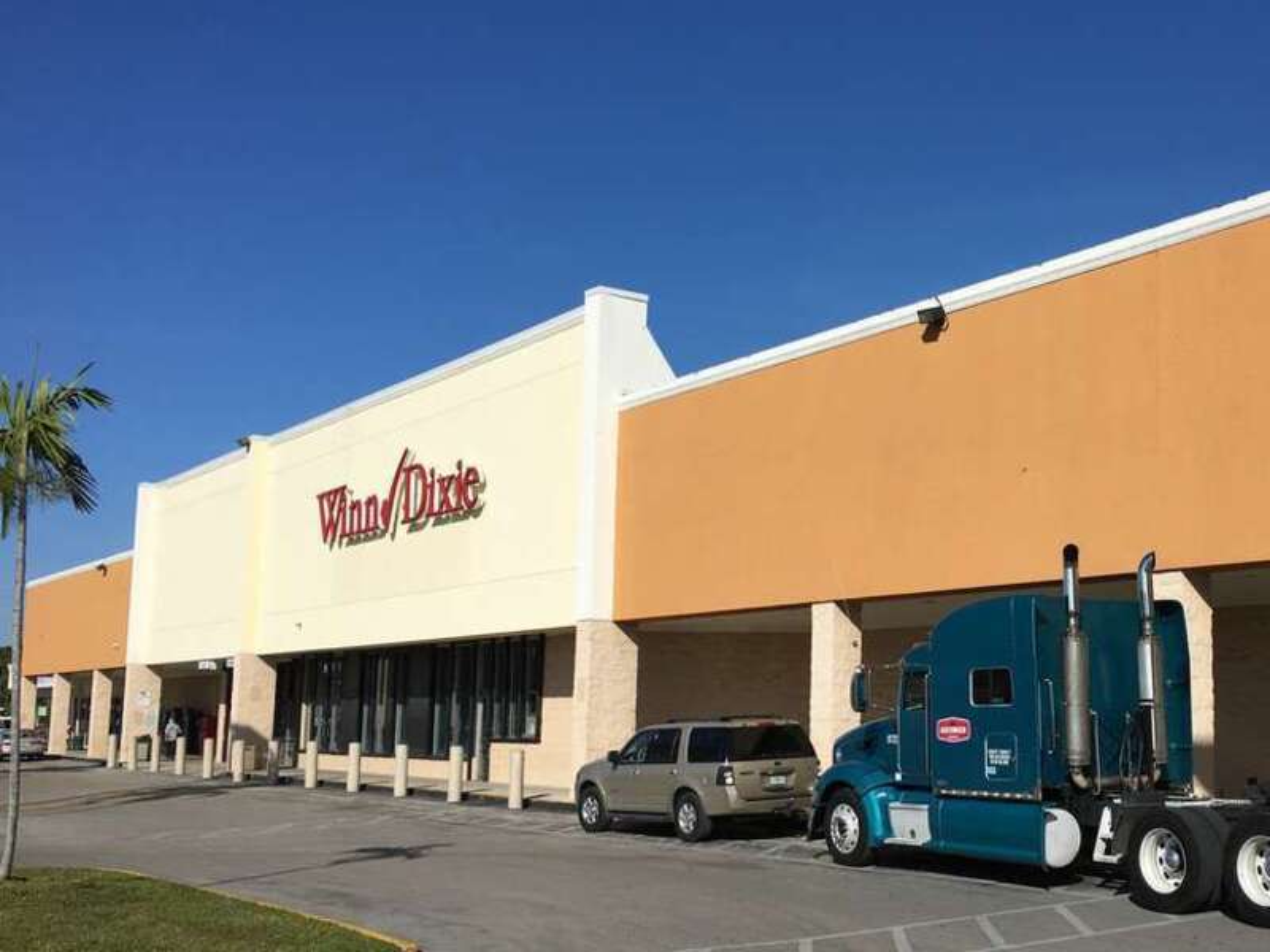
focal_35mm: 29
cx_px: 635
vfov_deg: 48.2
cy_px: 476
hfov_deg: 61.7
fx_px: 1064
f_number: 2.2
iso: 25
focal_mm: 4.2
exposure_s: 1/3344
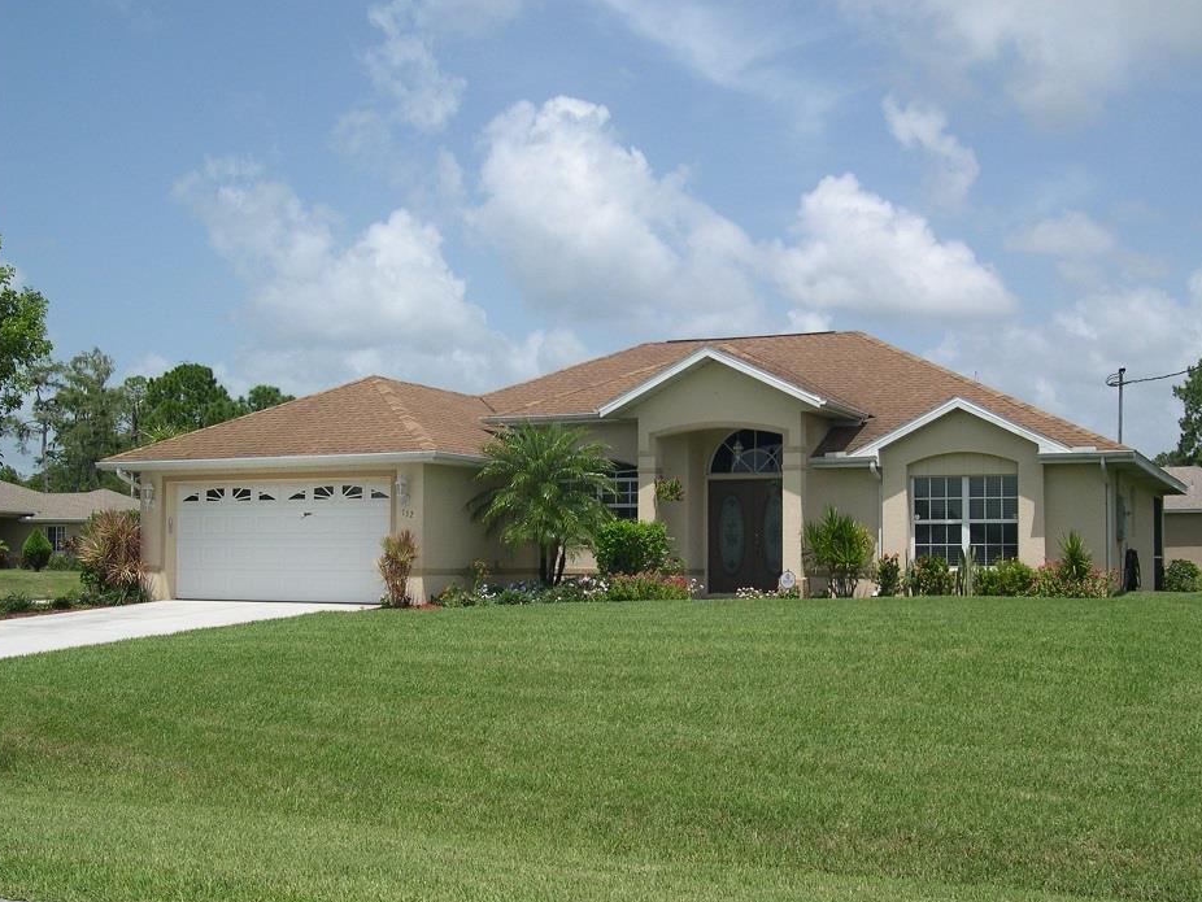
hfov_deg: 44.7
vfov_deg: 34.4
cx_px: 650
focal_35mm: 42
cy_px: 454
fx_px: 1459
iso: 100
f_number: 7.6
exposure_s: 1/276
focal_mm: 8
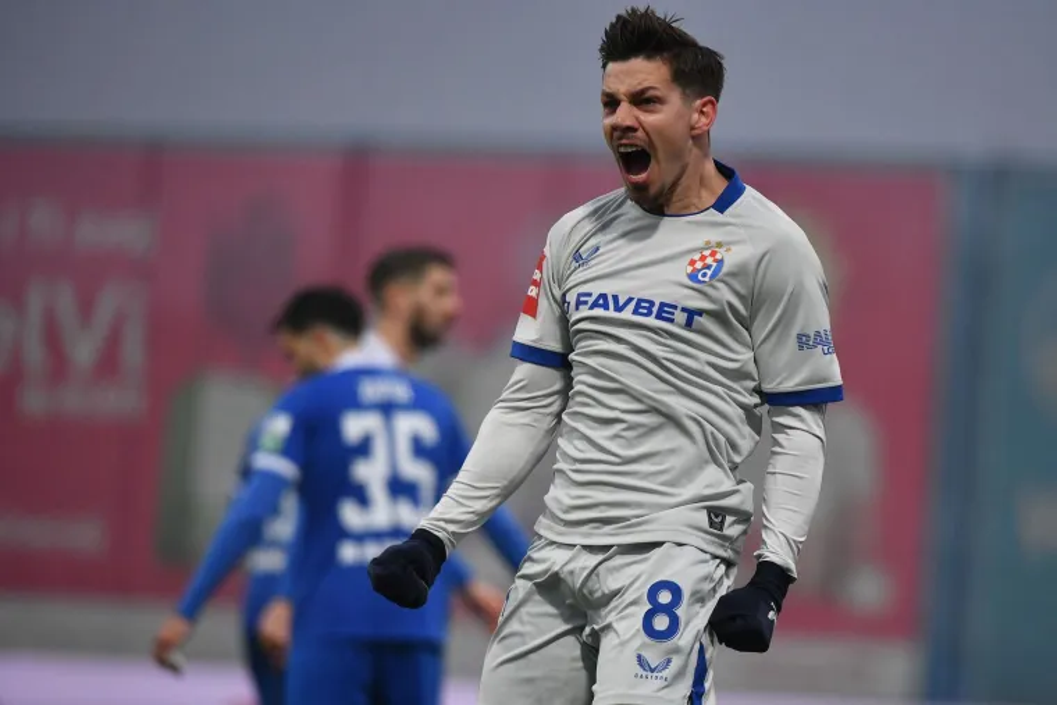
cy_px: 352
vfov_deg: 4.4
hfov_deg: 6.6
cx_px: 528
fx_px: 9103
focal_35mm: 310
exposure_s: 1/1600
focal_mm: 310
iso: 2000
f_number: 4
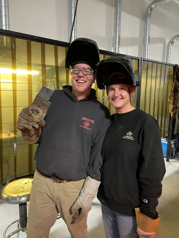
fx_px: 179
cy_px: 119
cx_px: 90
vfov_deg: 67.3
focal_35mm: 26
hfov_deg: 53.1
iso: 500
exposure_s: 1/60
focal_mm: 4.2
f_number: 1.6
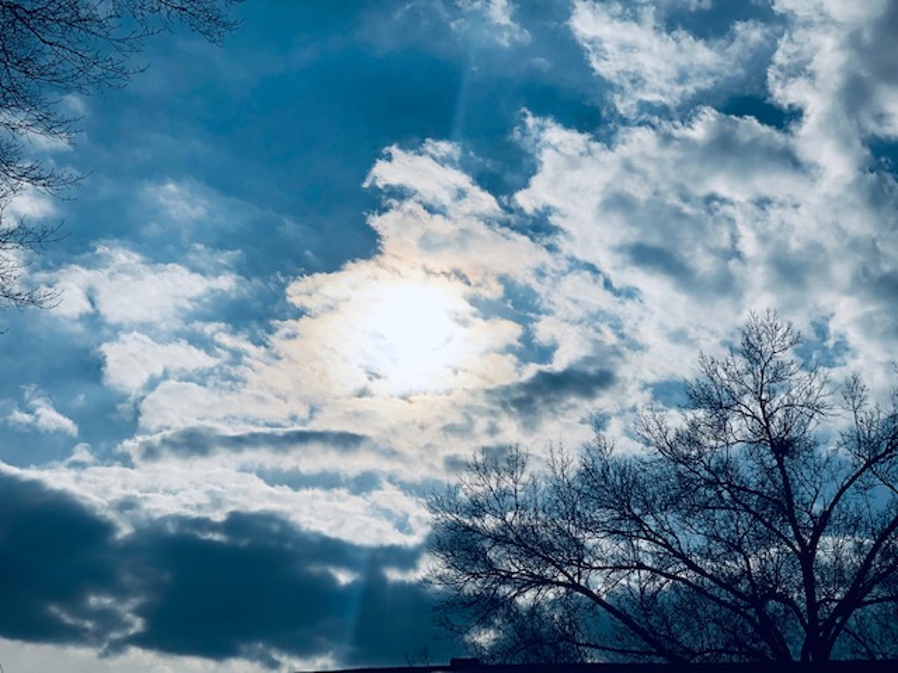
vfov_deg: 28.0
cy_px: 336
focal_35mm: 52
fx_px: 1349
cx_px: 449
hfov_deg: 36.8
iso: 20
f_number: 2.4
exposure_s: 1/24390
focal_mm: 6
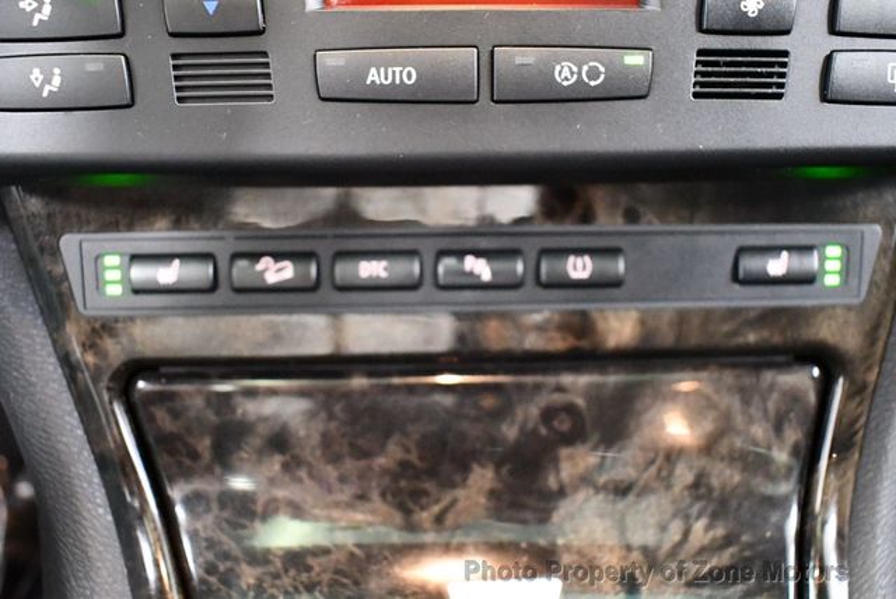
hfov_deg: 53.1
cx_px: 448
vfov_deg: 36.9
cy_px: 300
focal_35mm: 36
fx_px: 897
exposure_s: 1/60
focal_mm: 18
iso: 10000
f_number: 3.5
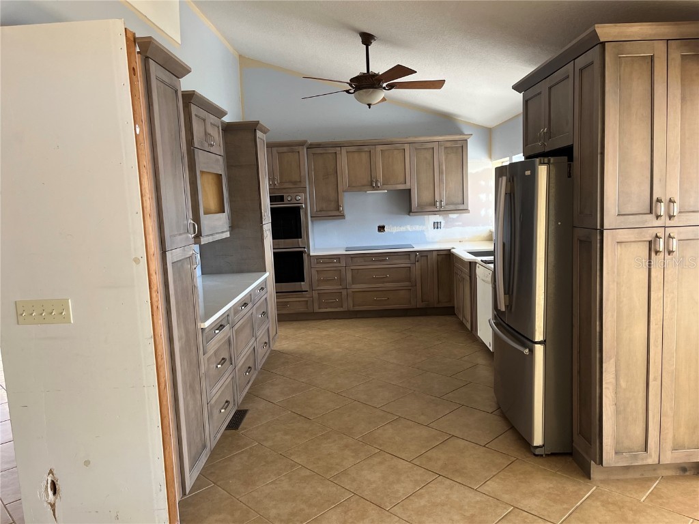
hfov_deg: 67.3
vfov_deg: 53.1
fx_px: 525
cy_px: 262
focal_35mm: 26
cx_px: 350
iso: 125
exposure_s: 1/121
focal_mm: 5.1
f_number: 1.6
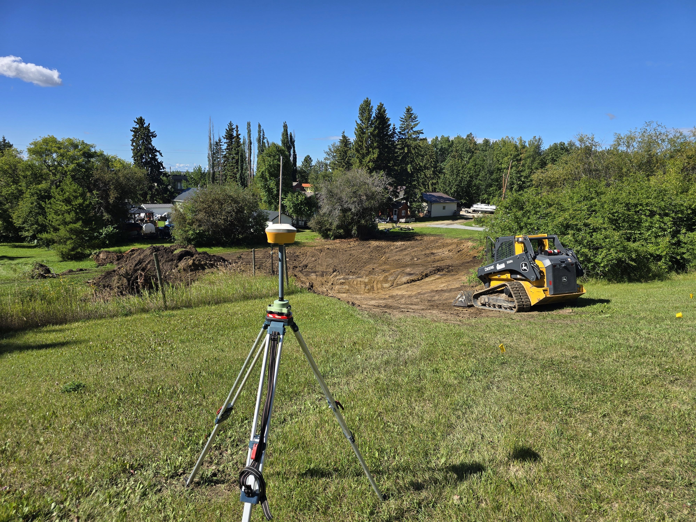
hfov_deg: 73.9
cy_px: 261
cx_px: 348
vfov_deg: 58.9
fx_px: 462
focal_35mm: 23
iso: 12
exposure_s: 1/750
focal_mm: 6.3
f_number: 1.7
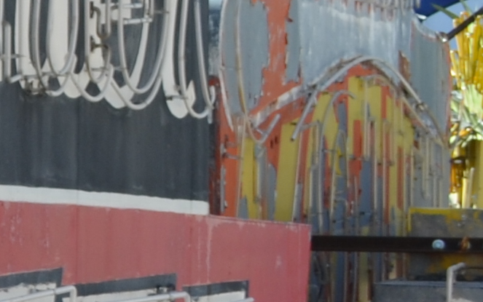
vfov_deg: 4.8
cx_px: -1196
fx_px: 3582
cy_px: 122
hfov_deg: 6.7
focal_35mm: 272
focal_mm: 24
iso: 140
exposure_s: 1/250
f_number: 8
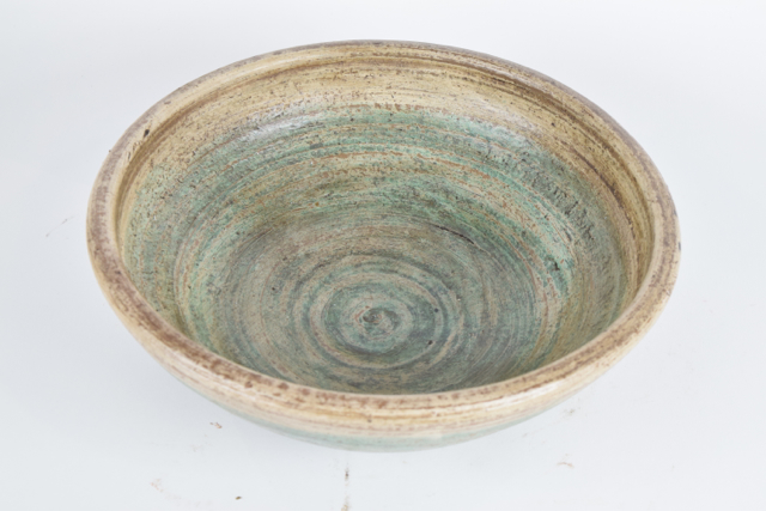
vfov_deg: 18.2
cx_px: 383
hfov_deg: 27.0
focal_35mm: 75
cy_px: 256
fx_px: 1596
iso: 800
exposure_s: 1/125
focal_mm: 50
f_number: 8
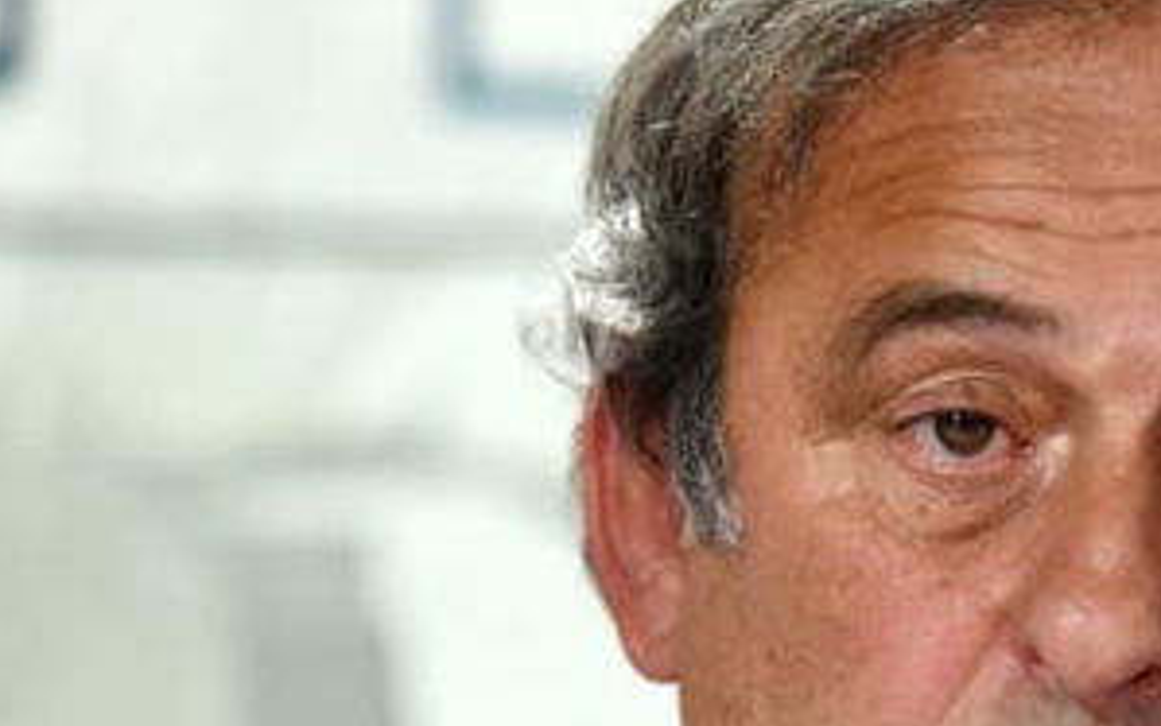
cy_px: 514
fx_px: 22659
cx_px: 990
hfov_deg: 2.9
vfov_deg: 1.8
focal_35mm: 716
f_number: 5.6
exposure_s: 1/640
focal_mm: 350
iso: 6400
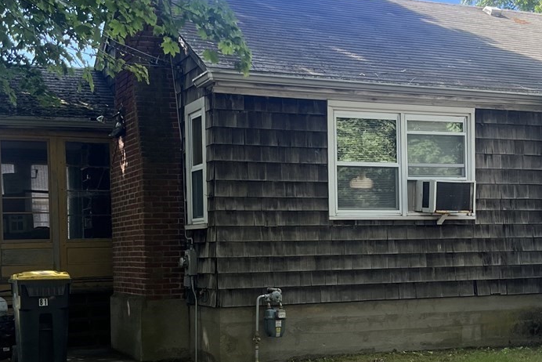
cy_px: 255
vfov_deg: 22.5
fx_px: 904
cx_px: 307
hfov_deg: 33.3
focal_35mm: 60
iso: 50
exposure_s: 1/422
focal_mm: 5.1
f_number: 1.6
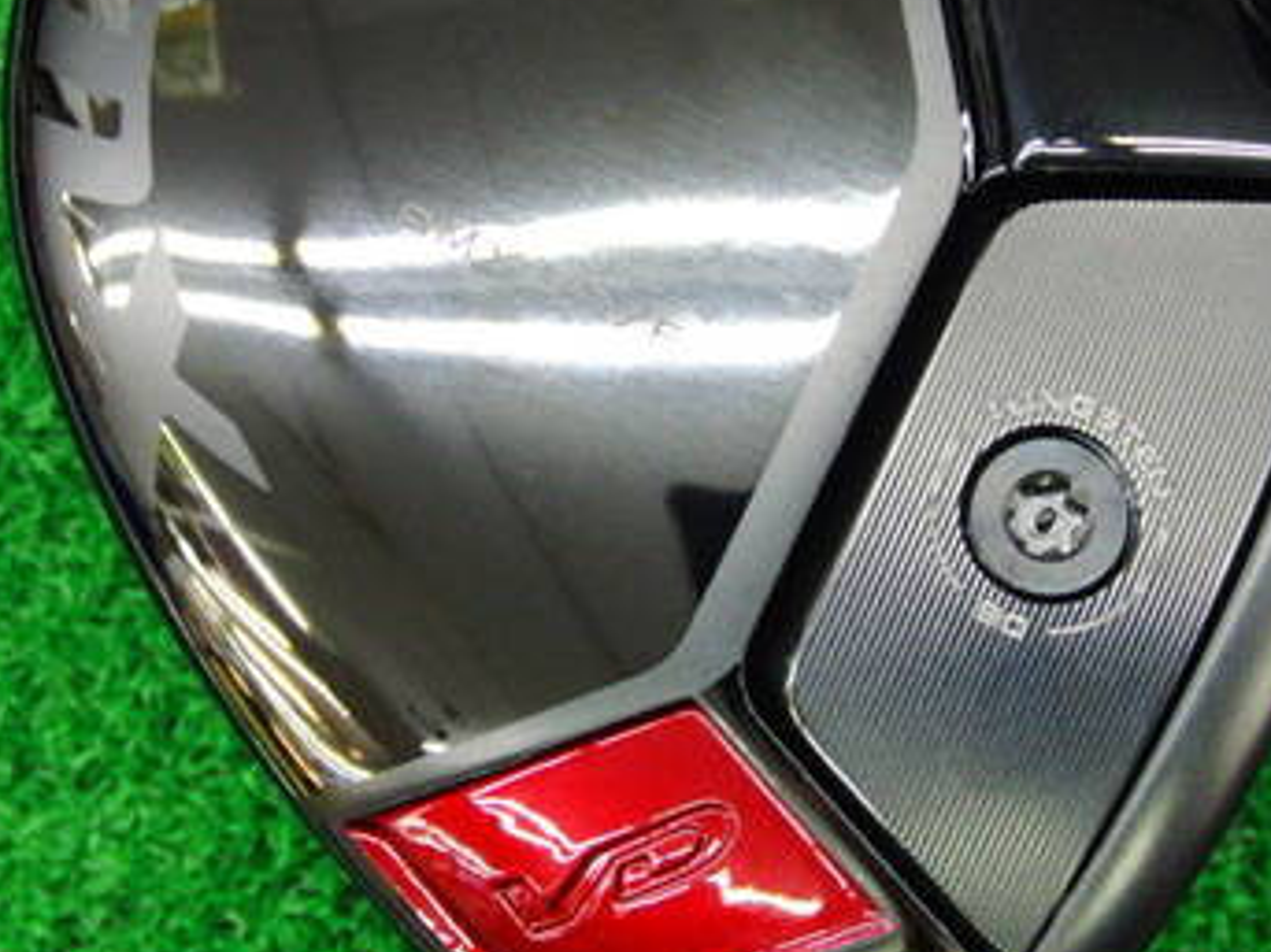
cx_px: 723
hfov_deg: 28.1
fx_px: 2533
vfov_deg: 21.3
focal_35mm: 69
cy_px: 356
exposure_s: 1/30
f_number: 3.6
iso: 400
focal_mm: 6.42
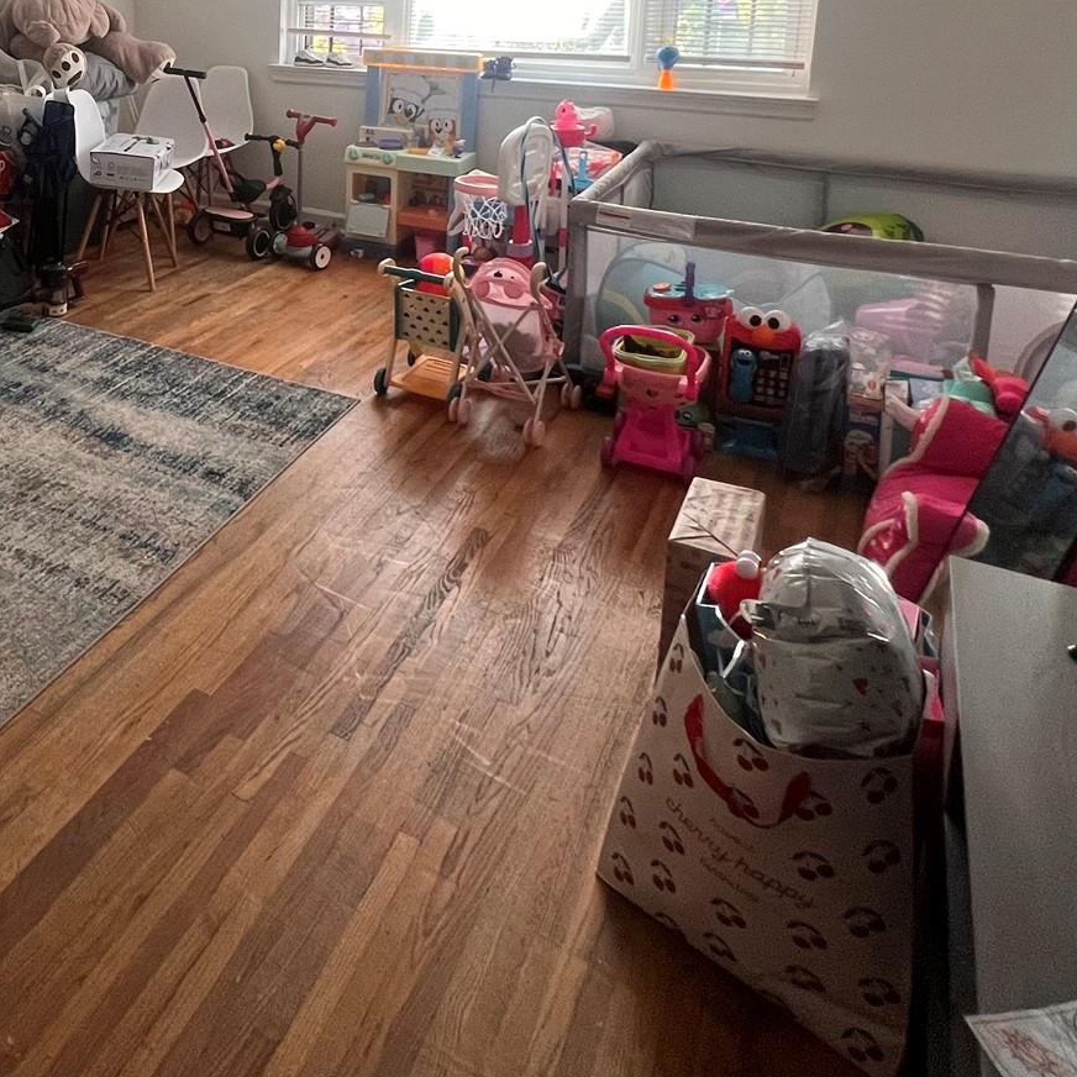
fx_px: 950
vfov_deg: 52.8
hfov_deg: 52.4
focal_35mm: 27
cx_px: 120
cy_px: 135
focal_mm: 1.57
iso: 200
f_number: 1.8
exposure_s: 1/60
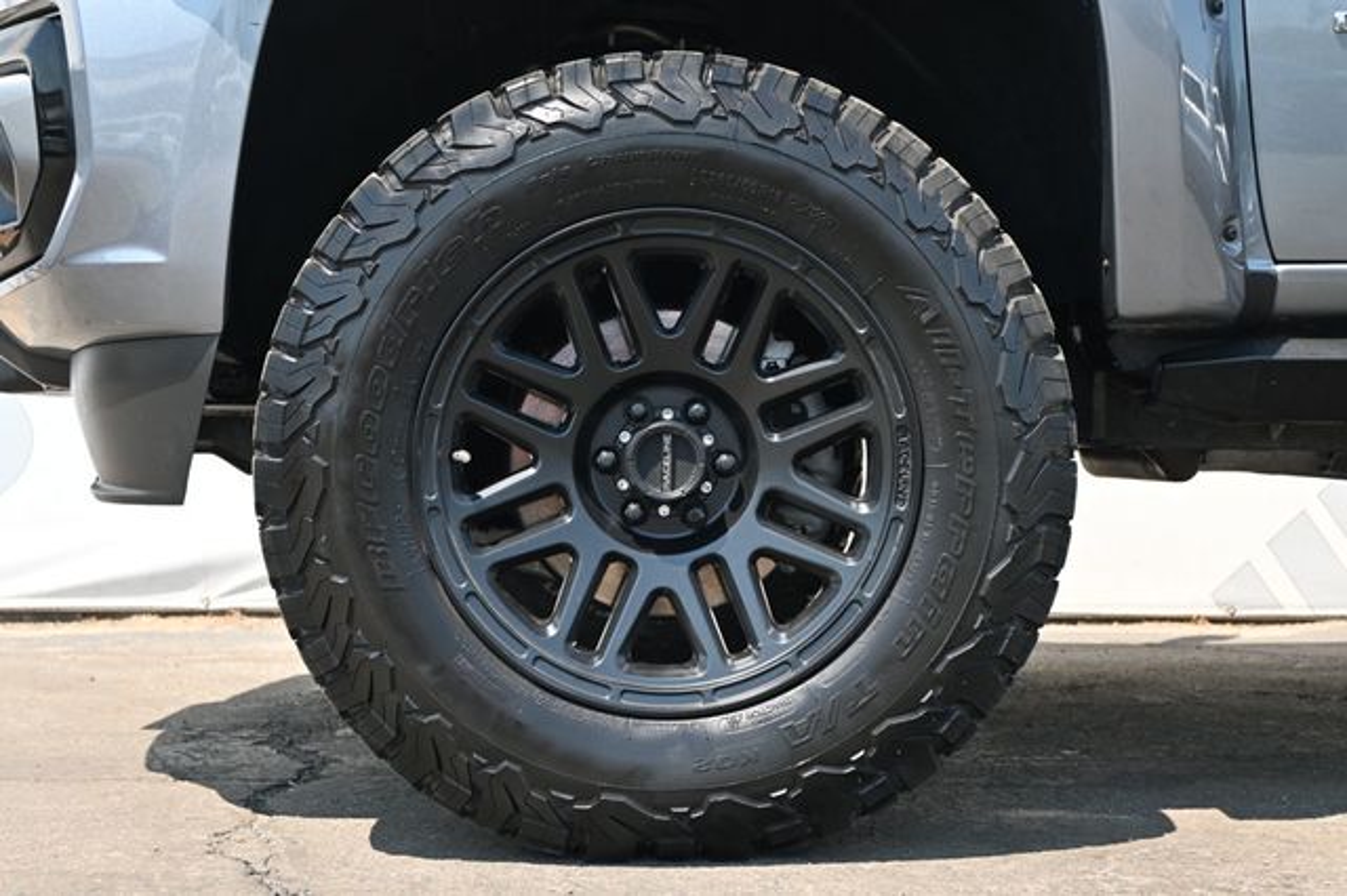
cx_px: 674
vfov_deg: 28.5
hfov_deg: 41.7
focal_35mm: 47
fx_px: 1767
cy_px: 448
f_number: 5
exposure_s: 1/250
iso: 280
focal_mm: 31.5
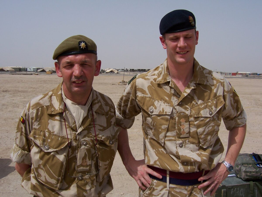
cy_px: 98
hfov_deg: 51.4
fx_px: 272
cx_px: 131
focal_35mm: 36
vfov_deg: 39.7
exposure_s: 1/1000
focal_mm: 6
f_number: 4.8
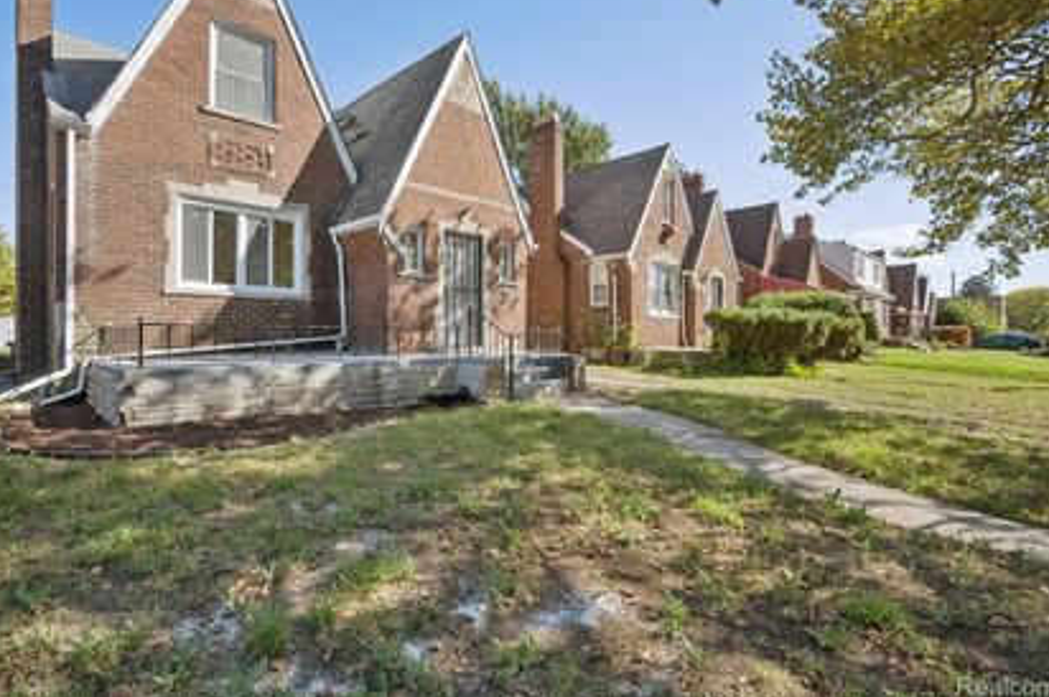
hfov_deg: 92.6
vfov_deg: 69.7
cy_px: 281
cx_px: 443
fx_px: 495
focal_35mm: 17
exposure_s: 1/4000
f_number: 5.6
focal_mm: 14
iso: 2000
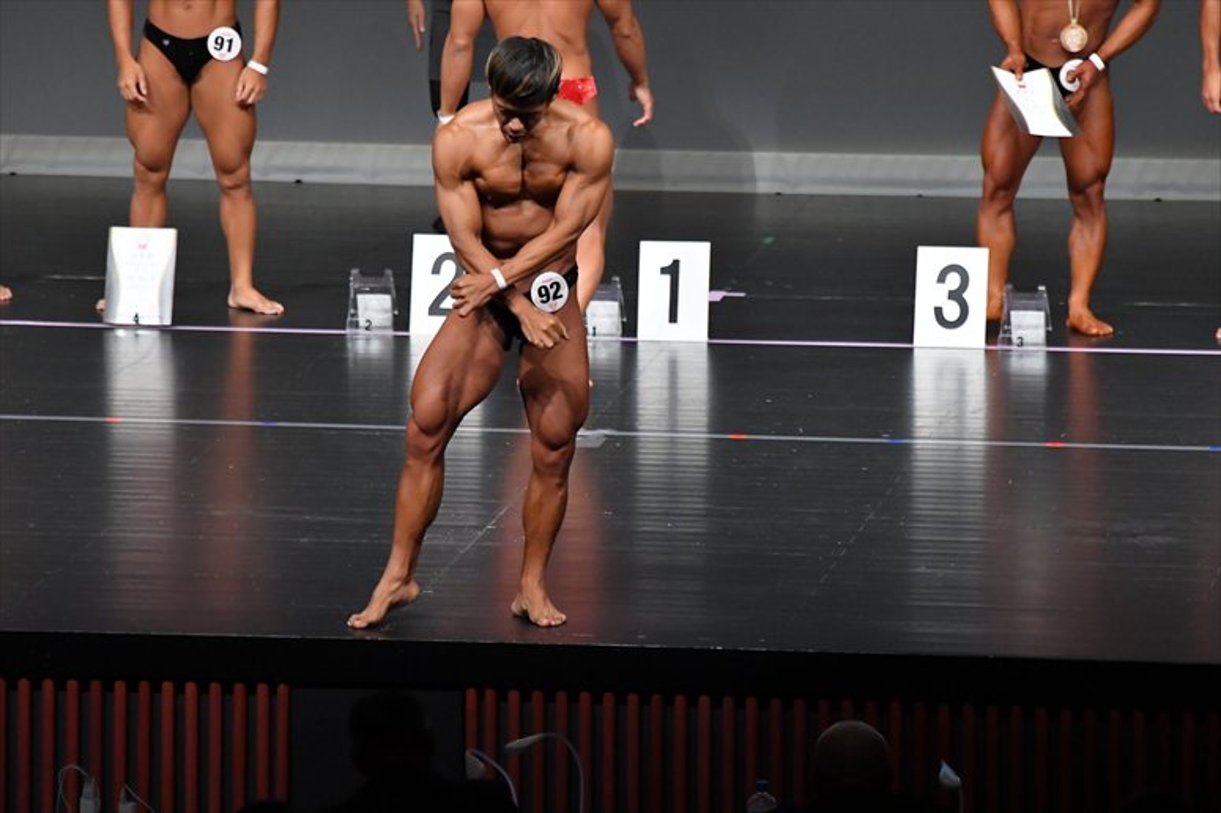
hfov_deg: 6.9
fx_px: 10170
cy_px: 406
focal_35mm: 300
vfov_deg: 4.6
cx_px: 610
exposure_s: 1/400
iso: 5000
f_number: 5.6
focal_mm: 200
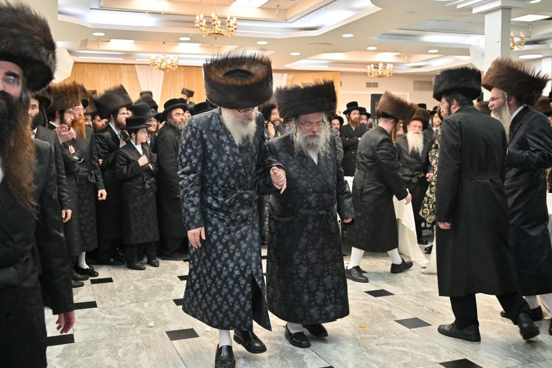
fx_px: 552
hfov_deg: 53.1
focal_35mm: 36
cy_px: 184
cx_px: 276
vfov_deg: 36.9
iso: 640
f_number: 4
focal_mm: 36
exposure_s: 1/160
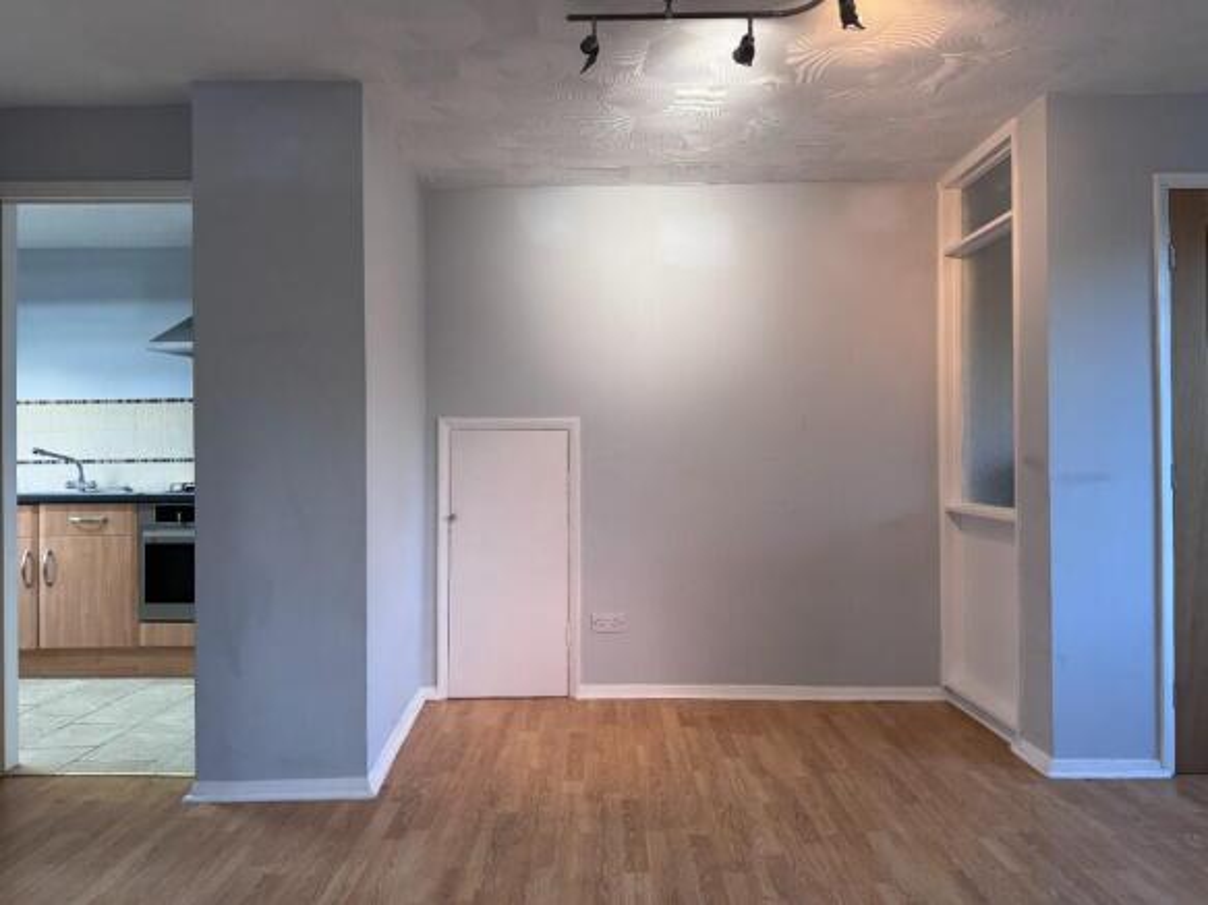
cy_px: 452
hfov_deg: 71.6
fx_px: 837
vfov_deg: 56.8
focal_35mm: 24
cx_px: 604
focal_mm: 6.76
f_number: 1.78
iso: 160
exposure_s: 1/100
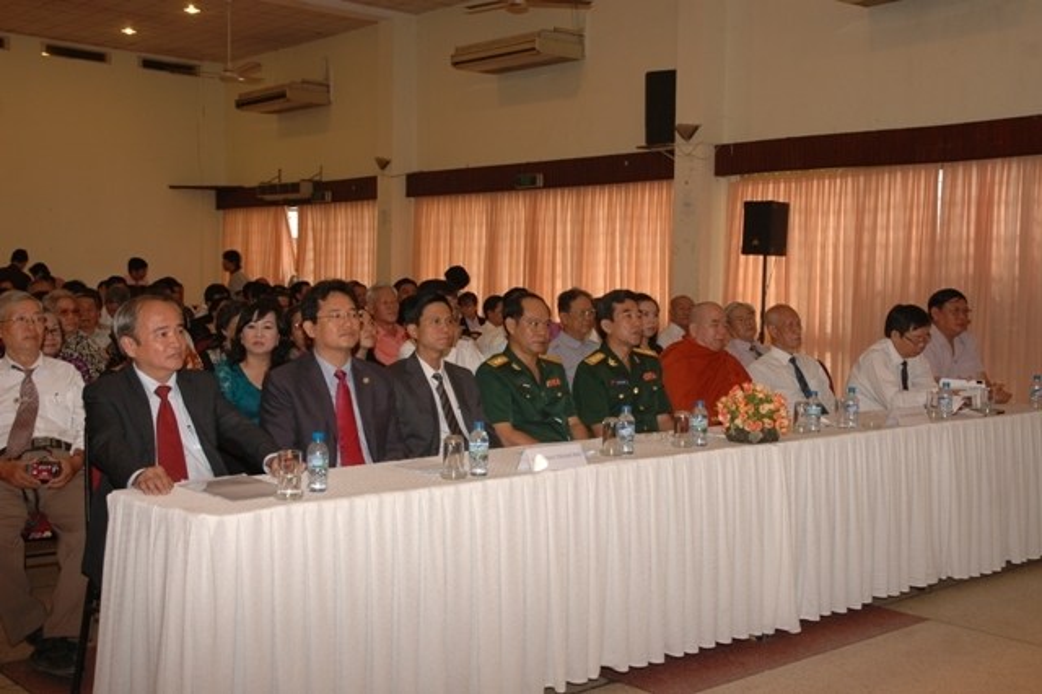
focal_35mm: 44
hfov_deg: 45.0
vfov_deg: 30.8
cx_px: 521
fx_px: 1258
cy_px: 347
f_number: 5
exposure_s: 1/50
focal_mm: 29
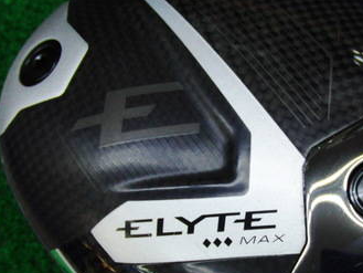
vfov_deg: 20.4
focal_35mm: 72
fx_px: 755
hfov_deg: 26.7
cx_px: 271
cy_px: 182
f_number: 3.6
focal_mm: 6.42
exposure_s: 1/80
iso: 320
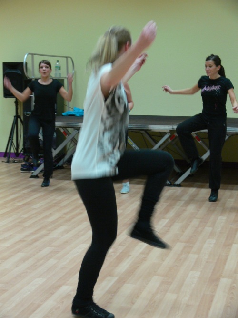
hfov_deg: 21.3
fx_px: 633
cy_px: 159
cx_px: 119
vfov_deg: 28.2
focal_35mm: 69
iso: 200
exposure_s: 1/25
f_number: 3.2
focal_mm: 14.5
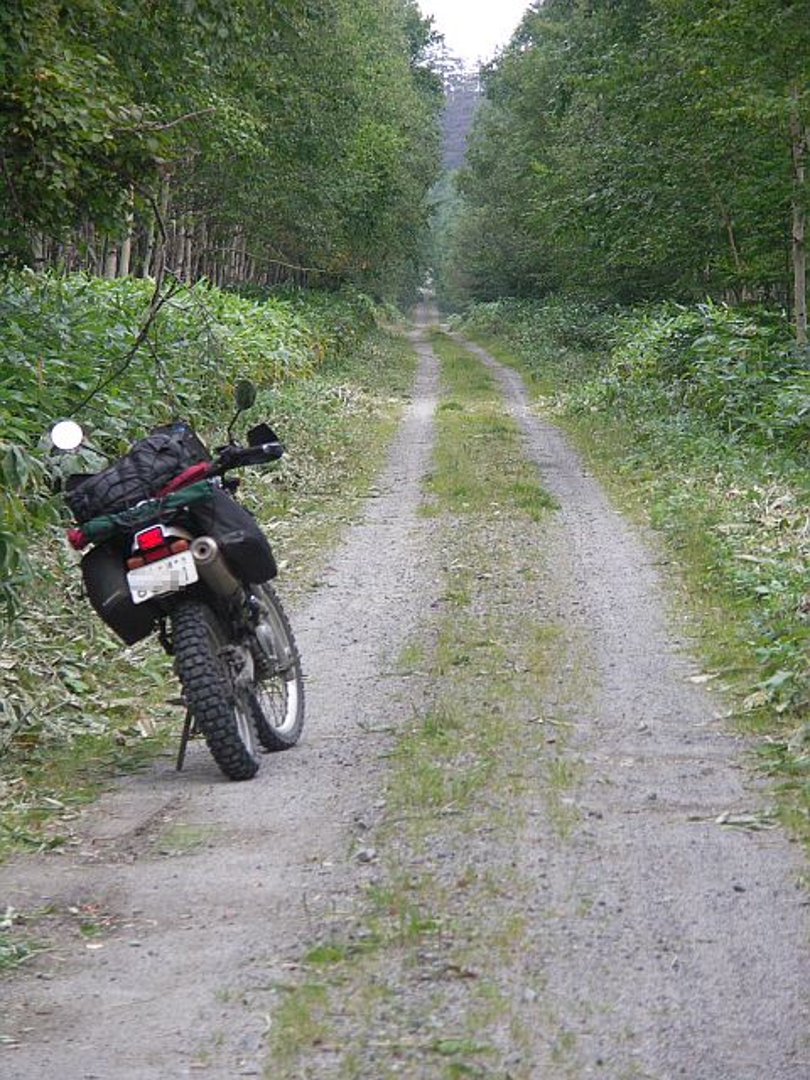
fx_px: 6240
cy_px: 540
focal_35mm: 200
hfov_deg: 7.4
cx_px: 405
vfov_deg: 9.9
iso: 160
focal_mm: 50.8
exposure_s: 1/250
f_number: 3.5
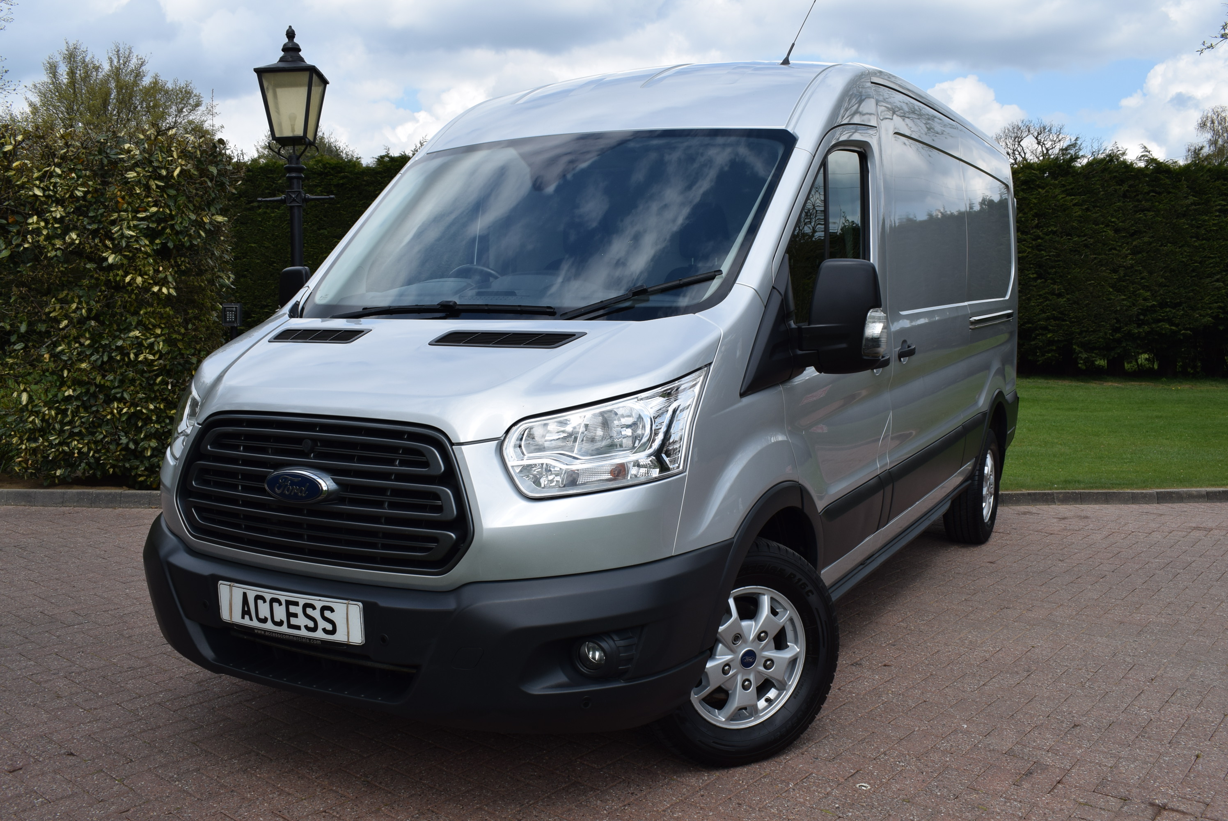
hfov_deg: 57.2
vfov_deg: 40.0
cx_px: 614
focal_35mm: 33
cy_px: 410
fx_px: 1127
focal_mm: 22
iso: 200
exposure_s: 1/320
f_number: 9
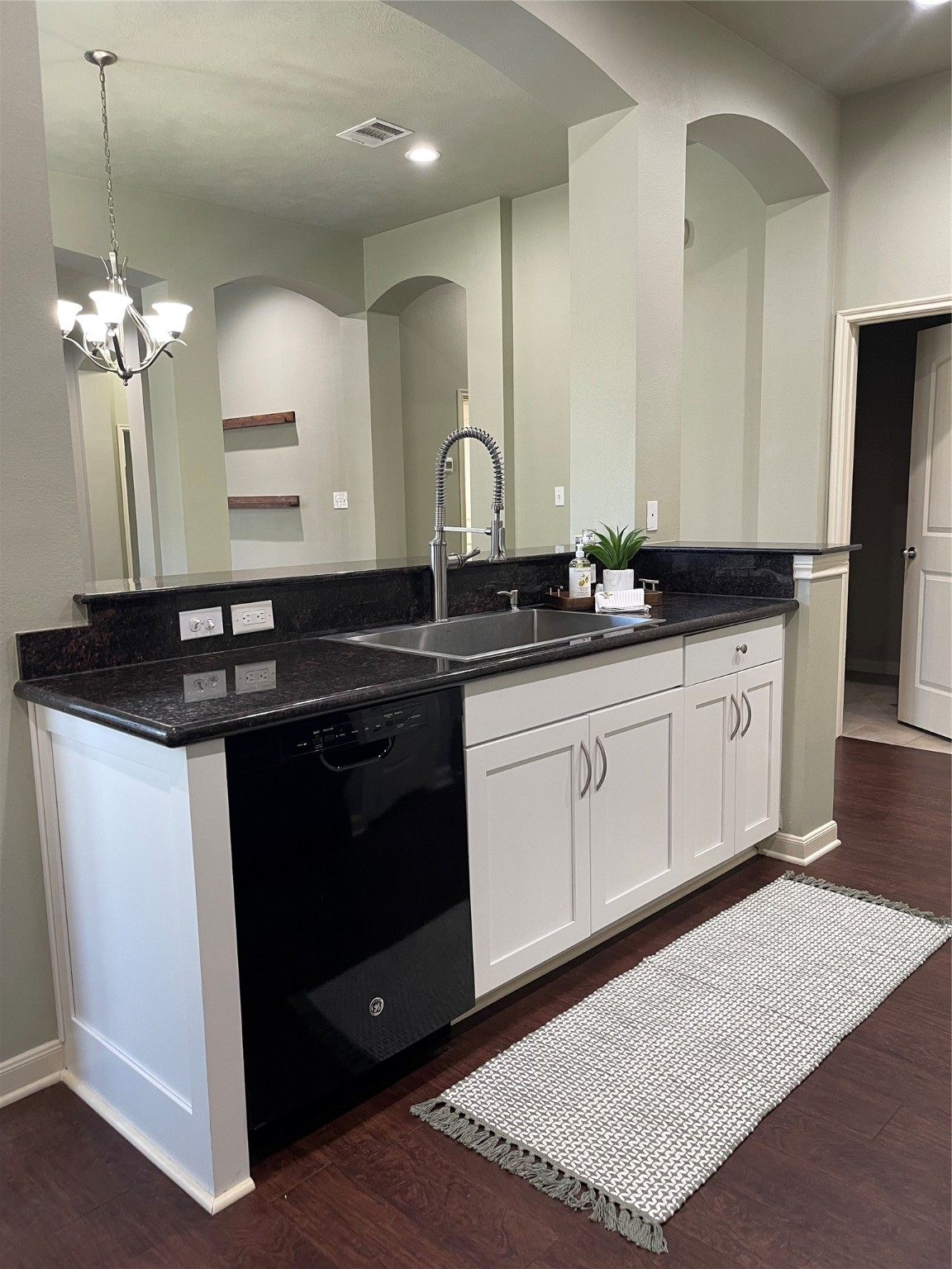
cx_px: 476
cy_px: 634
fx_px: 917
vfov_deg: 69.4
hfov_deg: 54.9
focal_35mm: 25
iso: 200
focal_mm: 5.1
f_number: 1.6
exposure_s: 1/60
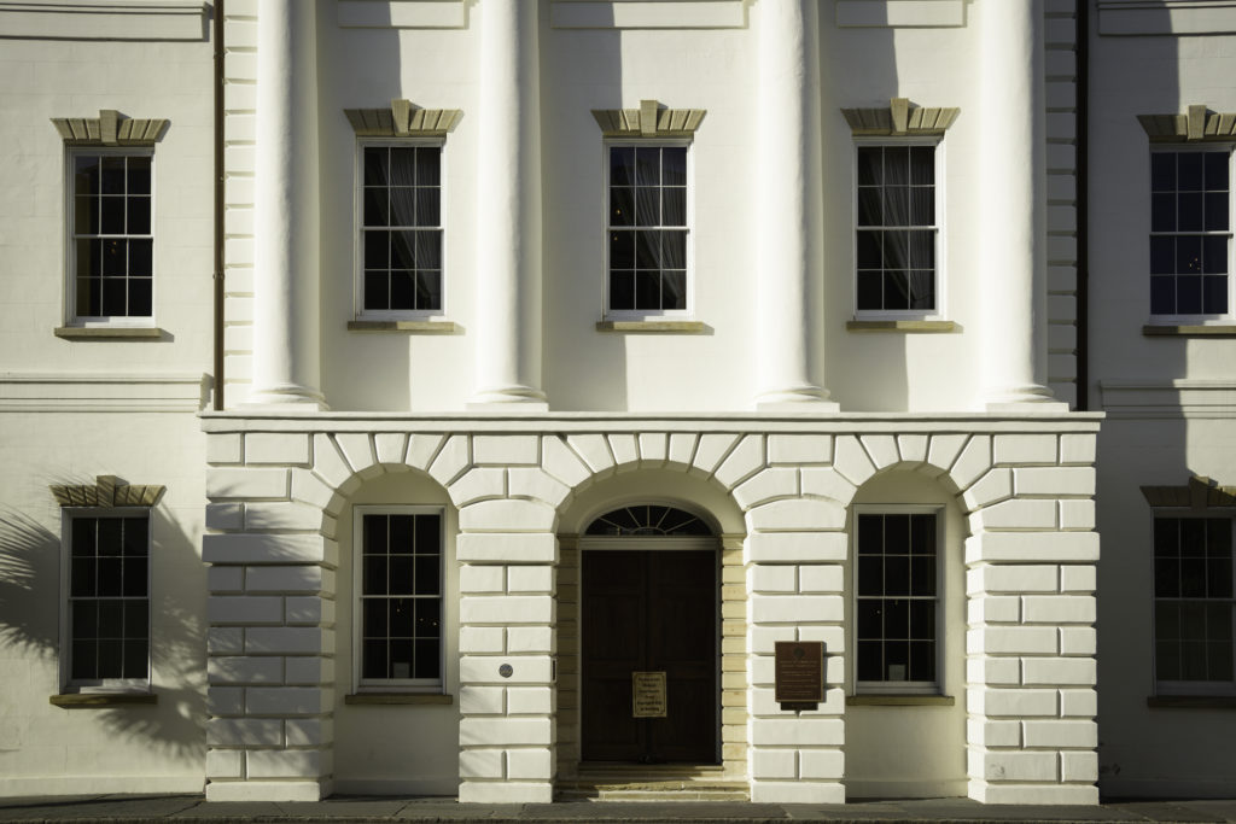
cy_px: 412
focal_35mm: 42
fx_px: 1442
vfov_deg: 31.9
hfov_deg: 46.4
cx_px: 618
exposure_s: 1/800
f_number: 11
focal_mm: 42
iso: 200
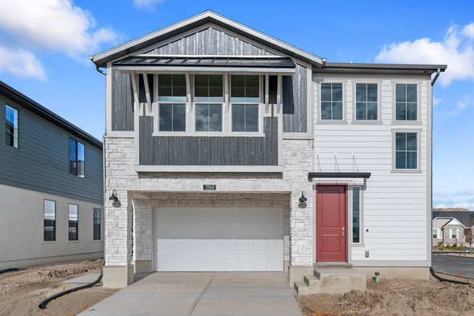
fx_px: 316
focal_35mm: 24
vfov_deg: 53.1
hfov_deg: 73.6
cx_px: 258
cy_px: 169
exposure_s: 1/320
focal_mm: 22
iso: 320
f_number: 8
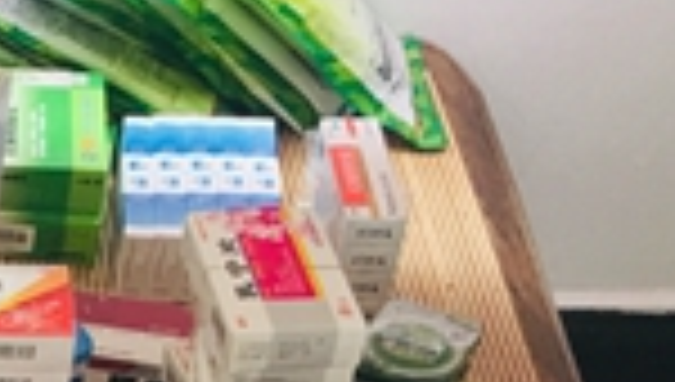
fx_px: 2259
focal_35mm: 126
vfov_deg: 9.2
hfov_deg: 15.5
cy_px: 719
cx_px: -369
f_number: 2.2
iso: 32
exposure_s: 1/33
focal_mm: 4.15
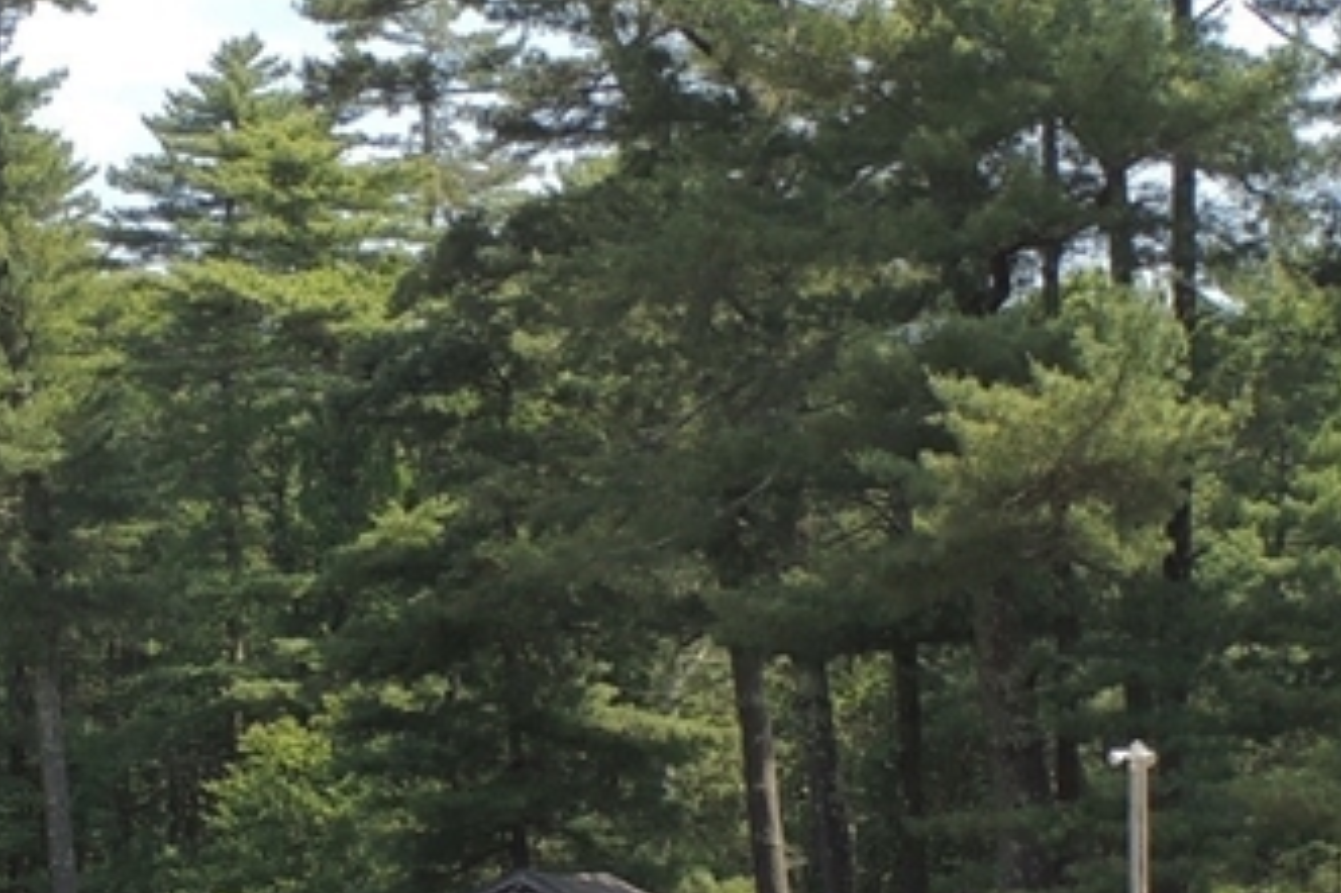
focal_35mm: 138
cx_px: 574
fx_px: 5138
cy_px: 958
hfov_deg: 14.9
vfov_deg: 9.8
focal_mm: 7.6
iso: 100
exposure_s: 1/500
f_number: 3.4
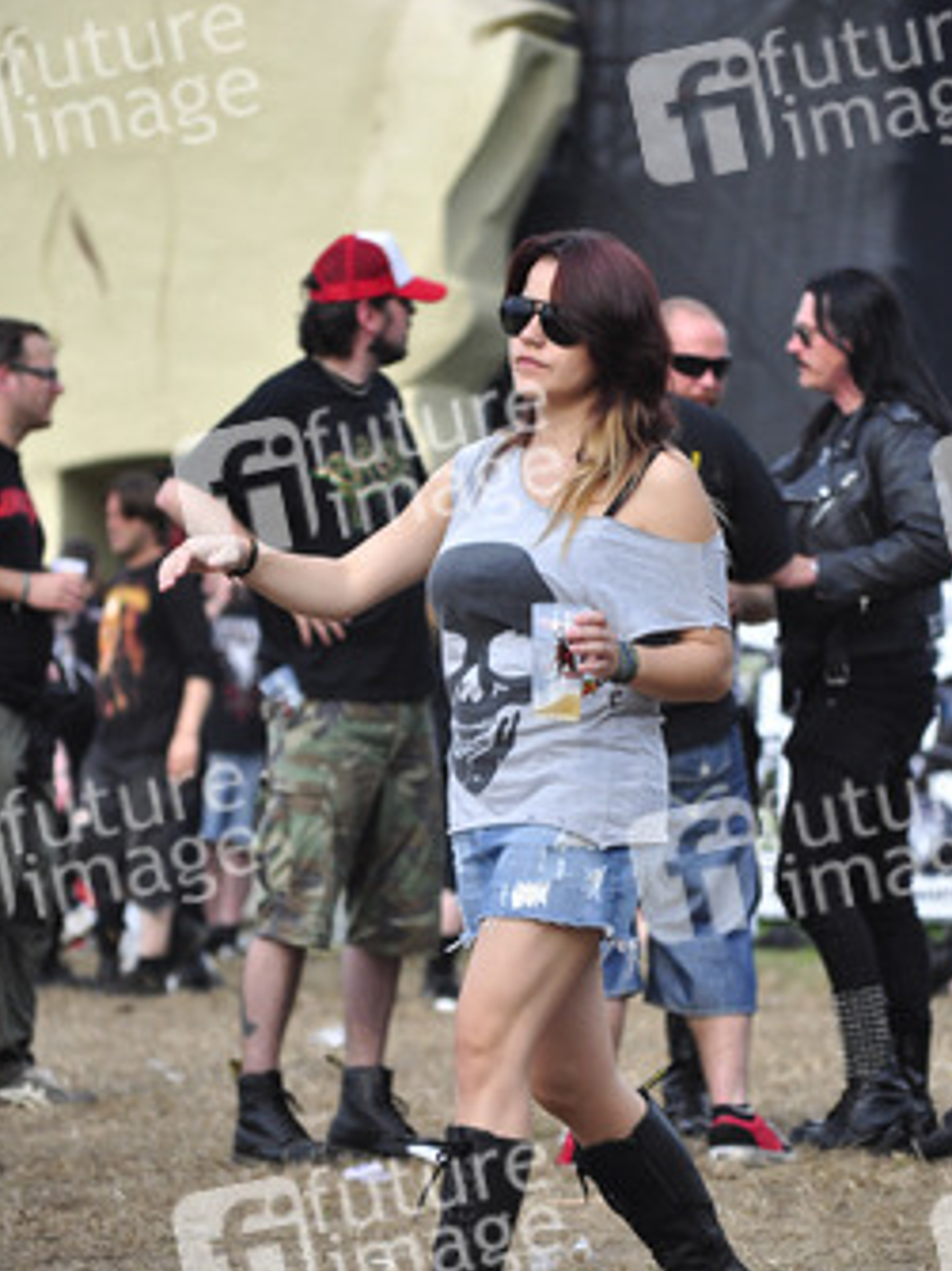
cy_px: 664
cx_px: 478
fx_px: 8534
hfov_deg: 6.4
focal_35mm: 233
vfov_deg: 8.5
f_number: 5
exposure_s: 1/1000
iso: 640
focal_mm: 135
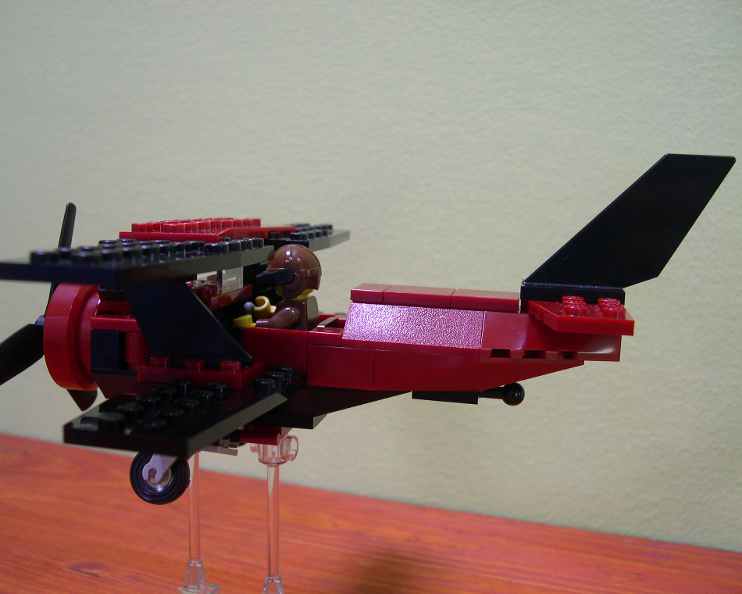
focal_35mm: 40
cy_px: 296
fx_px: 878
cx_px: 347
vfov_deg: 37.3
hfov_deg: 45.8
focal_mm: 8
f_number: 2.8
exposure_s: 1/23.3
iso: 100
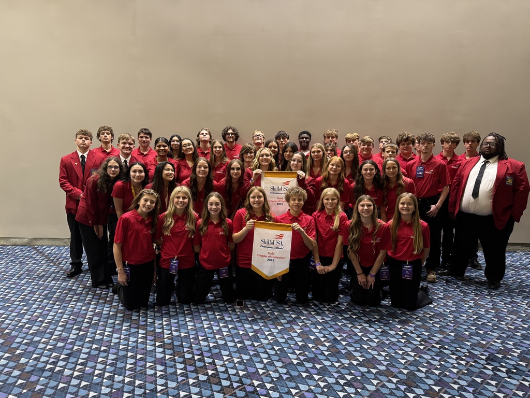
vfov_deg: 56.8
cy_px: 199
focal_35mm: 24
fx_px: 367
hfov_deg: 71.6
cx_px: 265
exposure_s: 1/40
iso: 640
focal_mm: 6.76
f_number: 1.78
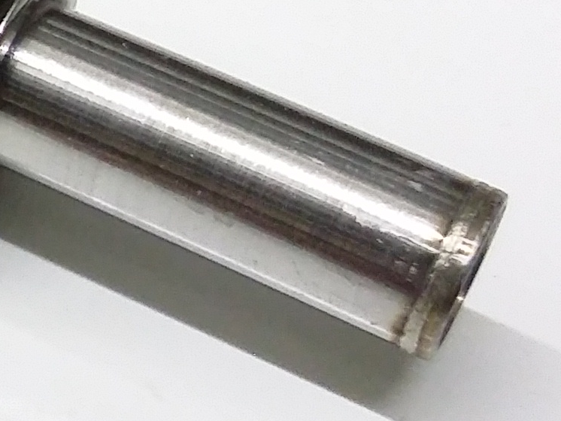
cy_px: 65
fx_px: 2270
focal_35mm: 140
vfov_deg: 10.6
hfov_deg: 12.6
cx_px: -523
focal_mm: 3.4
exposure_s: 1/15
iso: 200
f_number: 2.4
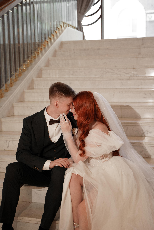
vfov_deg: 36.9
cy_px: 115
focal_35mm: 54
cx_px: 77
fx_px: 346
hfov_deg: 25.1
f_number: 2.8
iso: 1250
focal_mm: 54
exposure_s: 1/500
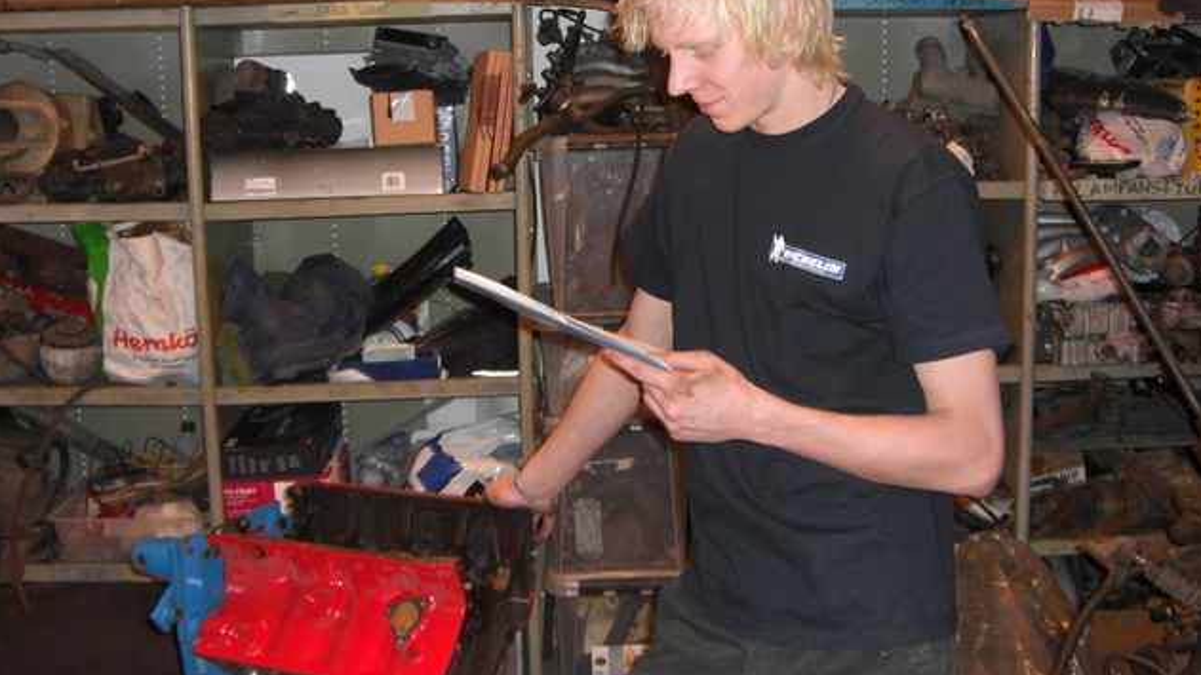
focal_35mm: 42
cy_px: 285
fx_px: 1338
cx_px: 603
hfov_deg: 48.4
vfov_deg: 28.3
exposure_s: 1/60
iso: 200
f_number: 2.8
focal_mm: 7.9
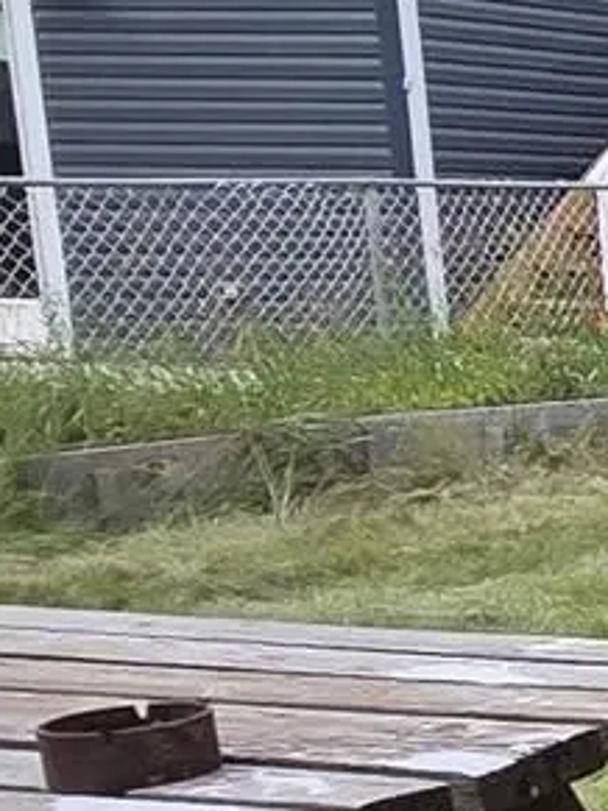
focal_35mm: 103
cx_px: 1913
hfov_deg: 10.0
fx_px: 2414
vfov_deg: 18.5
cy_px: 831
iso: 50
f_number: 2.2
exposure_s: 1/399
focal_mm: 2.2
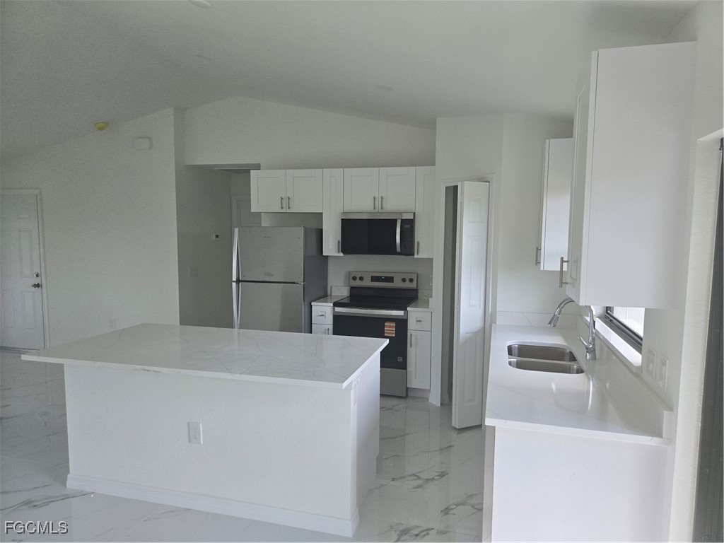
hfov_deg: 73.9
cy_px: 272
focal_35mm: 23
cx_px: 362
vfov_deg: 58.9
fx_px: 481
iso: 160
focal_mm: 5.4
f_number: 1.8
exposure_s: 1/508
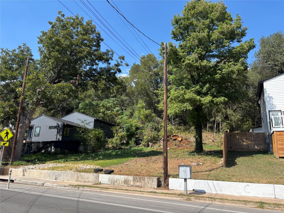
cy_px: 106
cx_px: 142
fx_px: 213
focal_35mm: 26
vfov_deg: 53.1
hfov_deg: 67.3
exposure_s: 1/1949
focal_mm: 5.96
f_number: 1.6
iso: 50
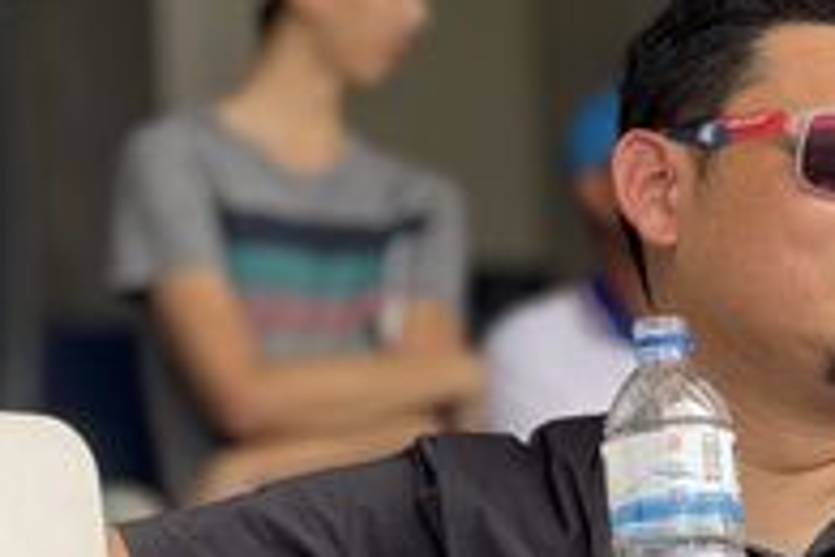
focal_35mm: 256
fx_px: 5937
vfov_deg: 5.4
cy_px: 189
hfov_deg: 8.0
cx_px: 642
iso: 125
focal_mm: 15.66
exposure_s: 1/99
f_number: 2.8
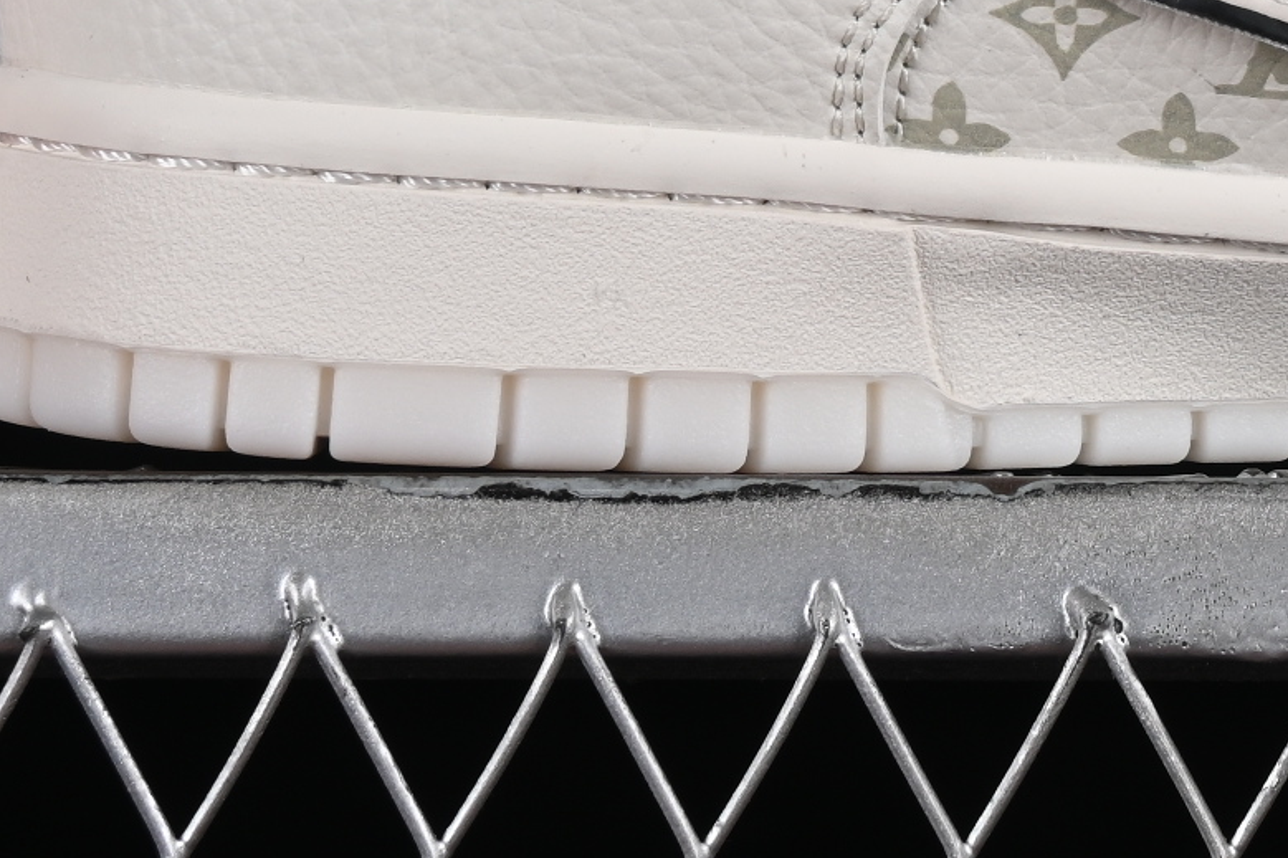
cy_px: -458
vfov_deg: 5.1
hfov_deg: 7.6
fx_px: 9586
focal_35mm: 268
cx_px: 1587
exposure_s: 1/80
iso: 160
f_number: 8
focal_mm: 50
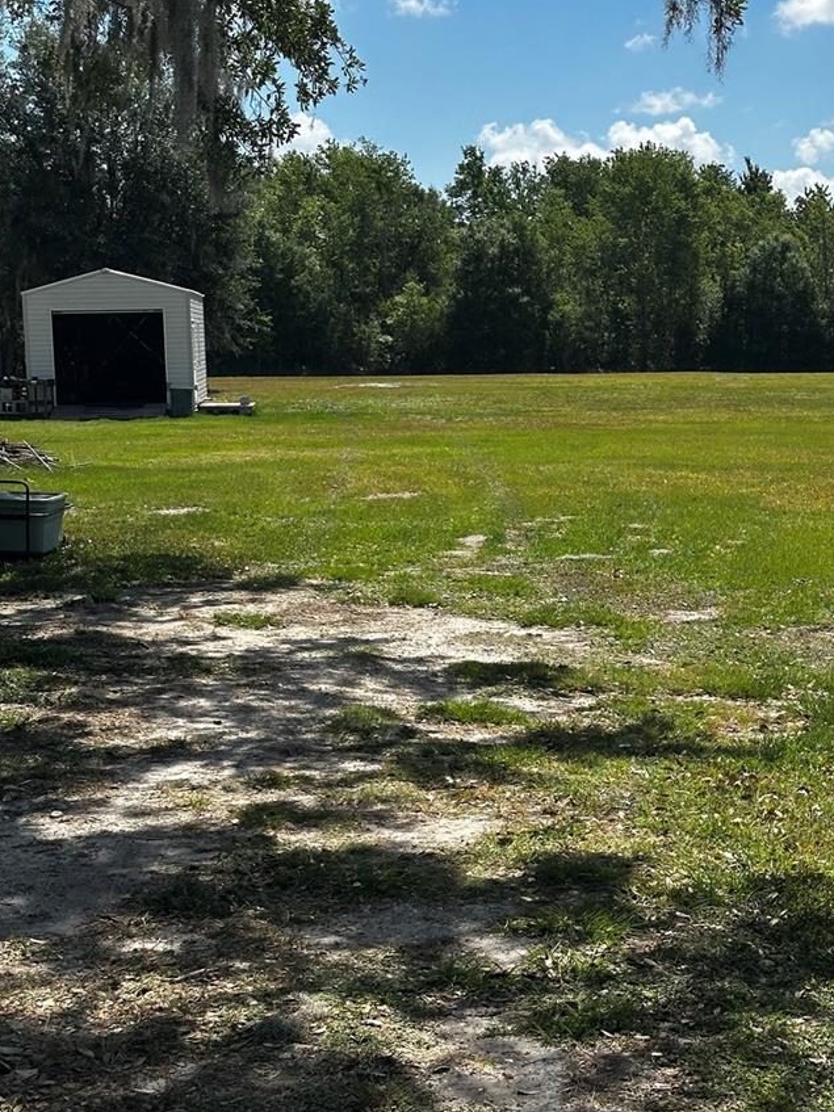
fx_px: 2185
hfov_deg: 21.5
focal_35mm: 68
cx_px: 571
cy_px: 580
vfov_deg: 28.6
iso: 64
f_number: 1.78
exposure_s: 1/4016
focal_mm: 6.86
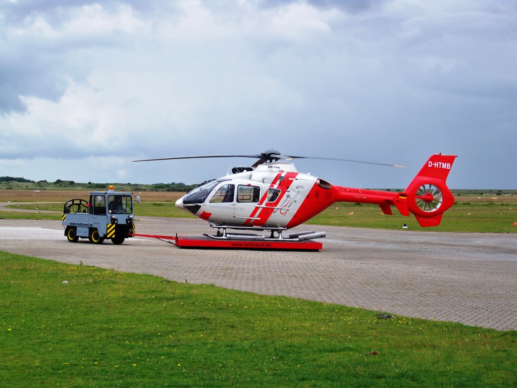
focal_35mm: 84
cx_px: 258
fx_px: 1255
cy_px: 194
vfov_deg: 17.6
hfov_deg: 23.3
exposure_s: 1/640
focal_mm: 16.2
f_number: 3.2
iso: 80
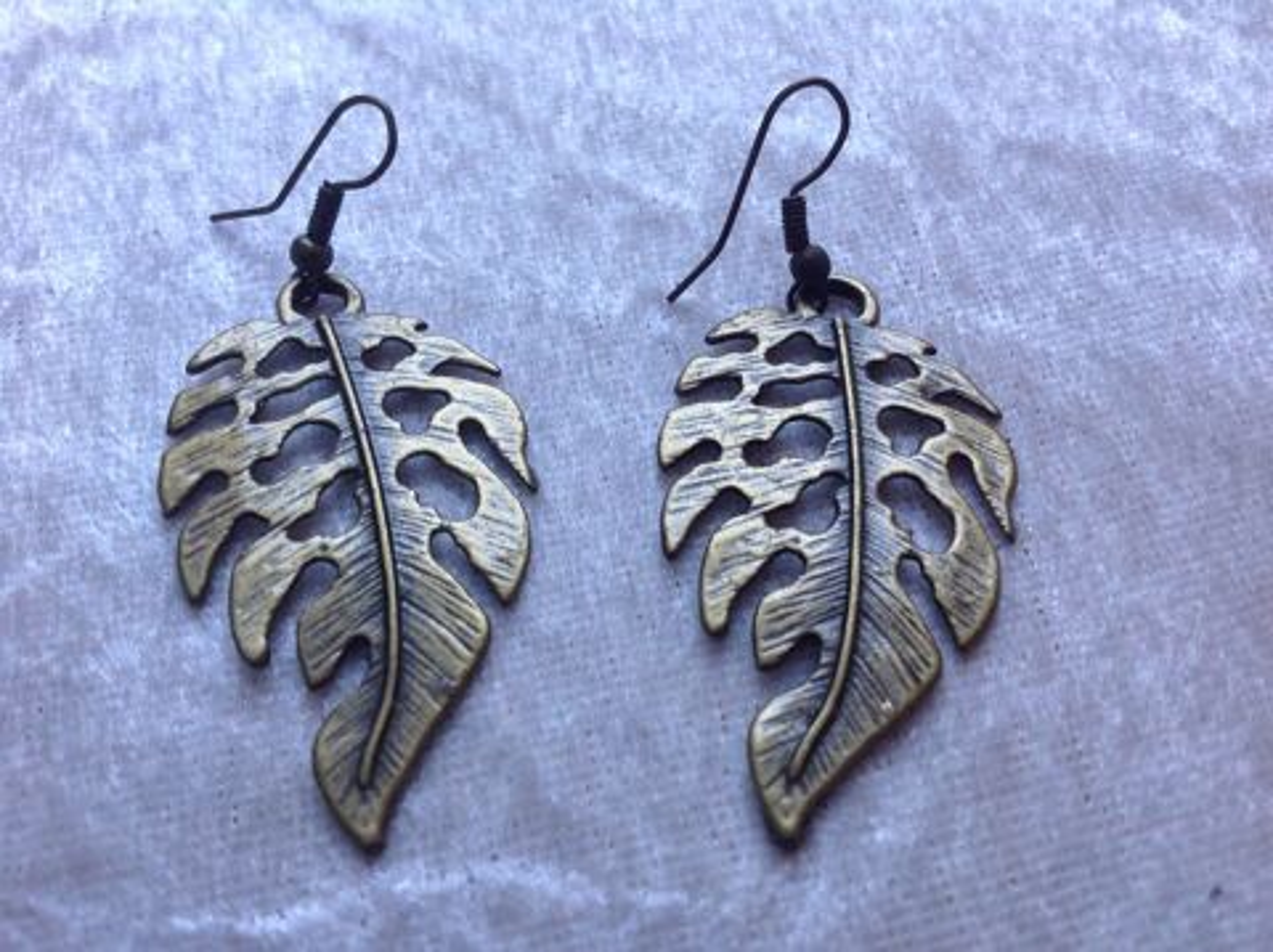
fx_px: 1286
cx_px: 636
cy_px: 476
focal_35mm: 35
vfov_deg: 40.6
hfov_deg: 52.7
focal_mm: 4.28
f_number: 2.4
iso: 80
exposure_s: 1/60
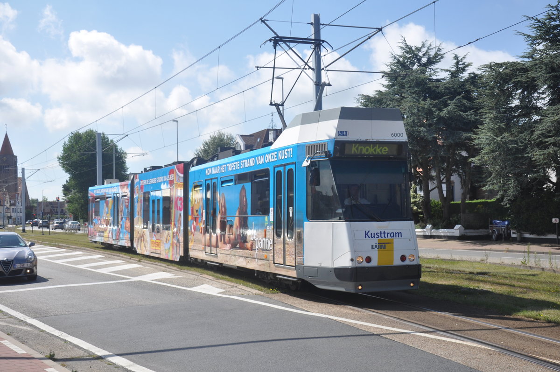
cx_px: 280
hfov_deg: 41.2
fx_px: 746
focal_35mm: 48
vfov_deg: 28.0
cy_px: 186
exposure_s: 1/1500
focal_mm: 32
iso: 400
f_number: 5.6
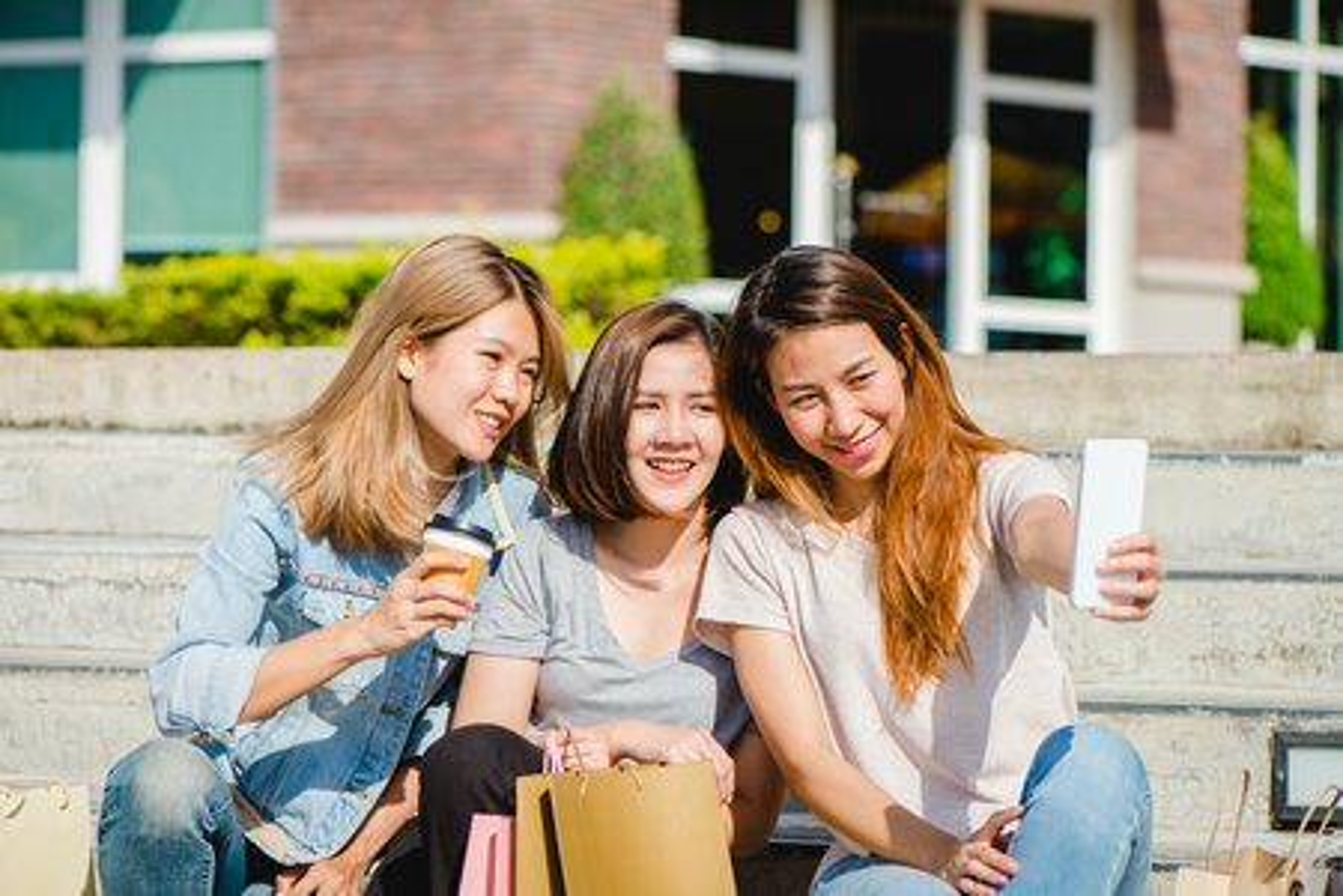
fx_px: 3917
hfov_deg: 19.5
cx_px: 672
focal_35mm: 105
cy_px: 448
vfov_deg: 13.0
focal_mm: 105
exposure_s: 1/1600
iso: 125
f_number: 4
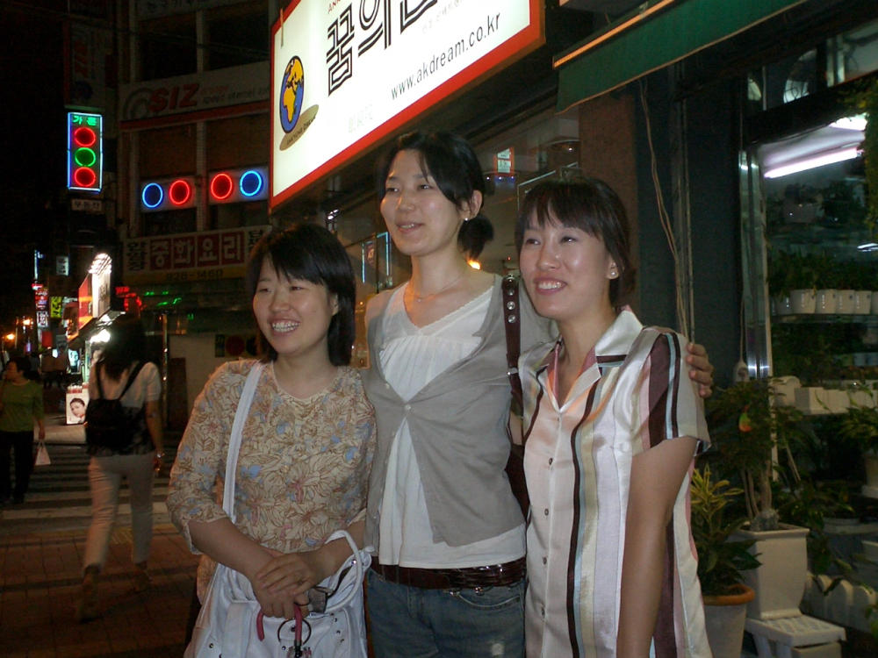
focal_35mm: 37
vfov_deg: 38.7
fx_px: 938
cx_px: 439
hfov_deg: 50.1
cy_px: 329
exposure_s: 1/40
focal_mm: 5.6
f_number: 3.5
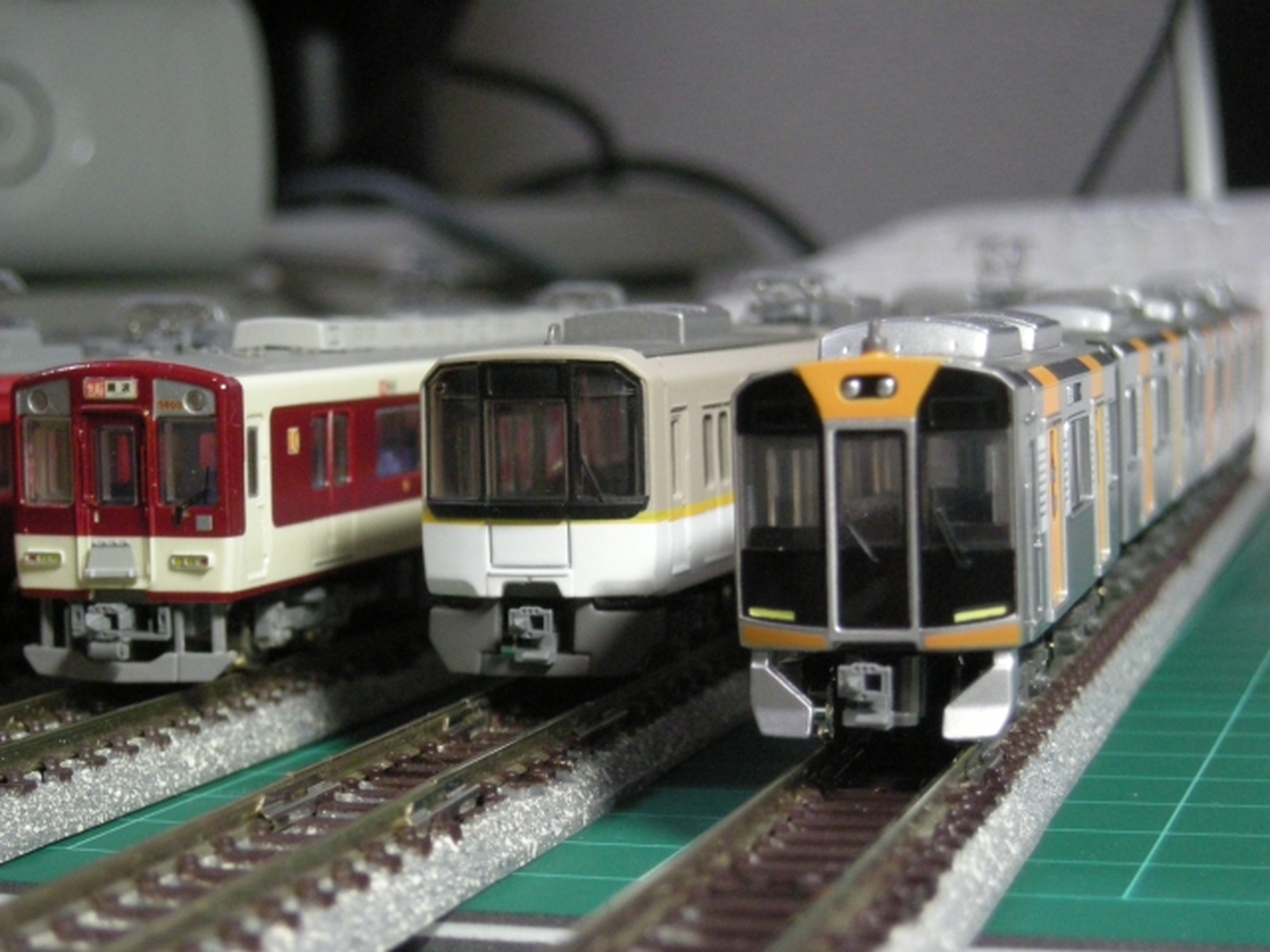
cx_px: 635
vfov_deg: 17.6
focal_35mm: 84
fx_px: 3082
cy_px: 476
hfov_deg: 23.3
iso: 400
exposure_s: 1/42.6
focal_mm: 13.7
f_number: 4.1
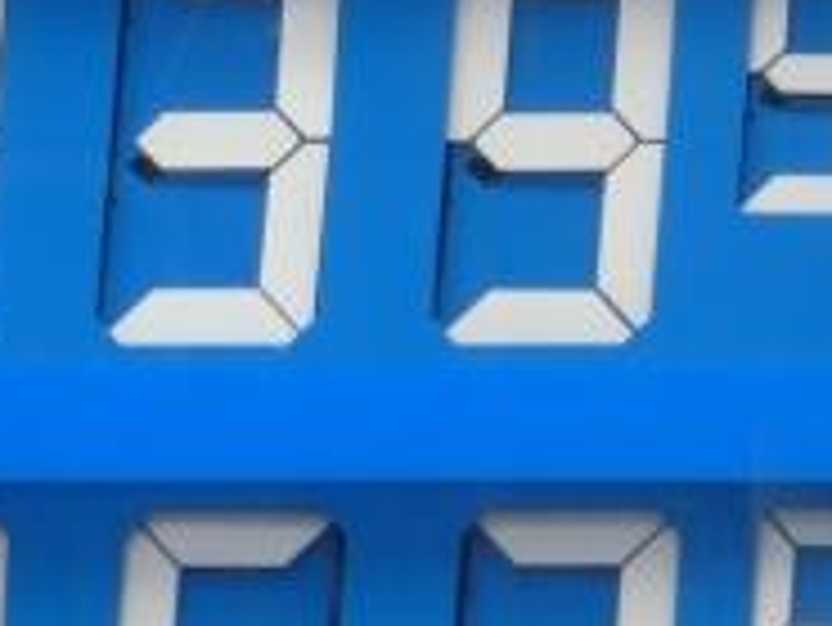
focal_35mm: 2153
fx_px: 51781
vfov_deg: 0.7
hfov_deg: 0.9
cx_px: 9
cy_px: 18
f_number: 6.4
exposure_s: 1/125
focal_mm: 129
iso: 125
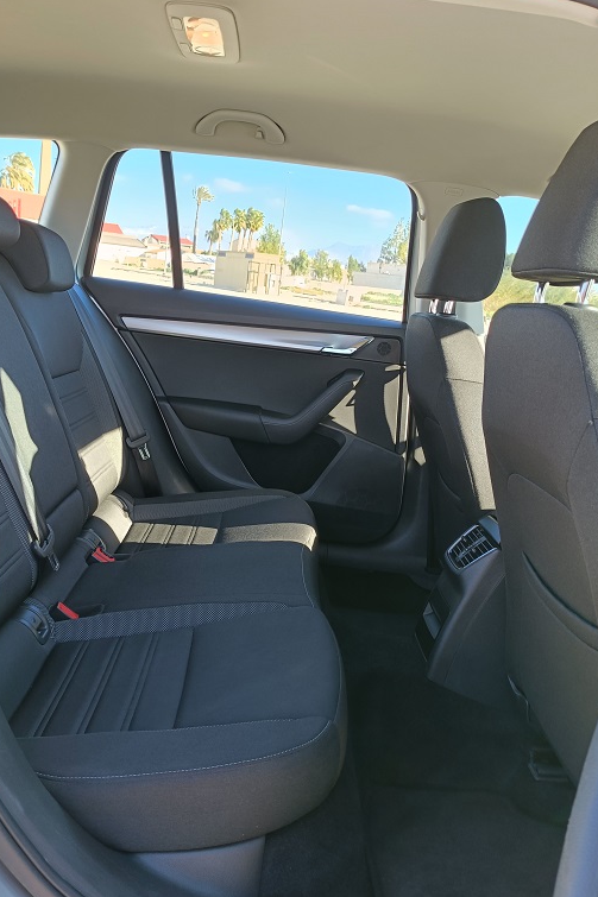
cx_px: 255
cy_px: 466
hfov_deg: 42.2
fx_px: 773
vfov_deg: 60.3
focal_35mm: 31
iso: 160
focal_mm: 4.7
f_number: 1.7
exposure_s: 1/99.9
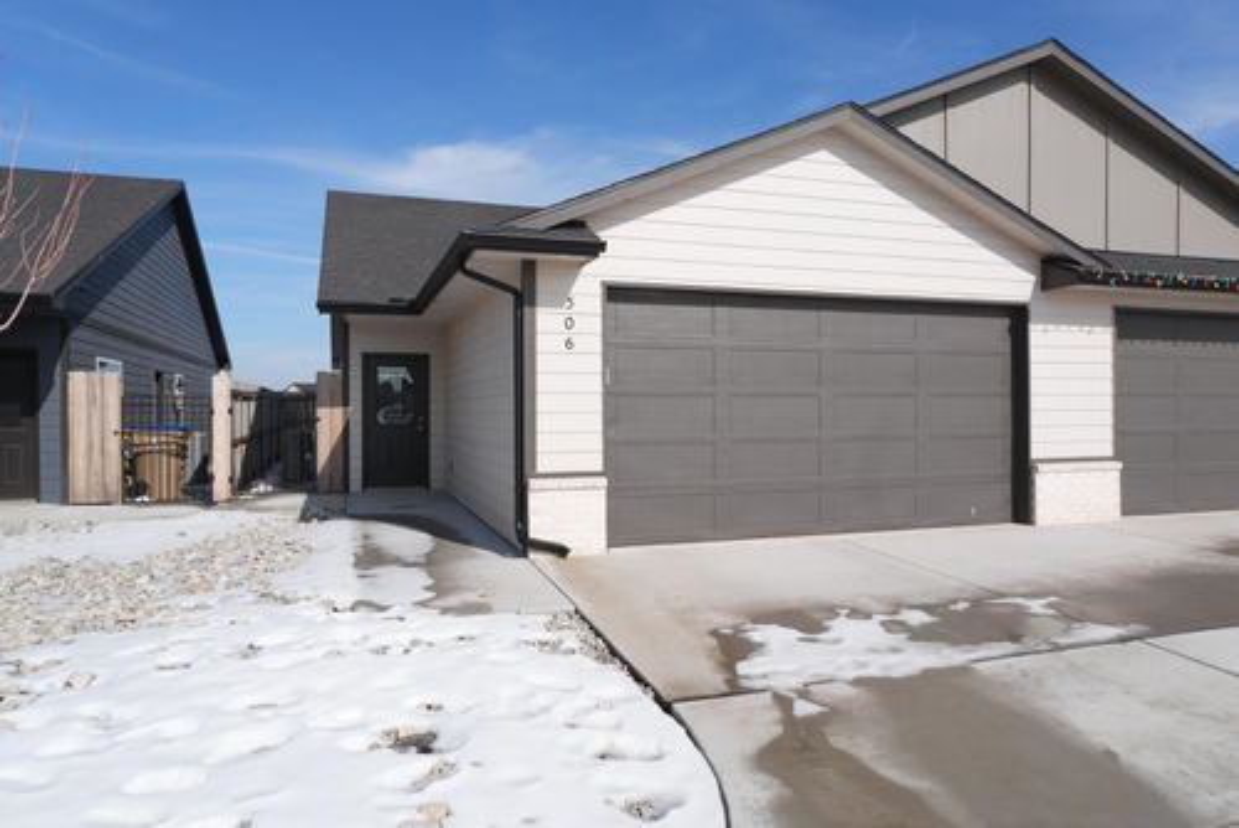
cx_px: 620
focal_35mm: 24
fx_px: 826
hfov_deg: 73.7
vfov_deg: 53.2
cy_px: 414
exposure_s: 1/800
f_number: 7.1
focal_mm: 16
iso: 160
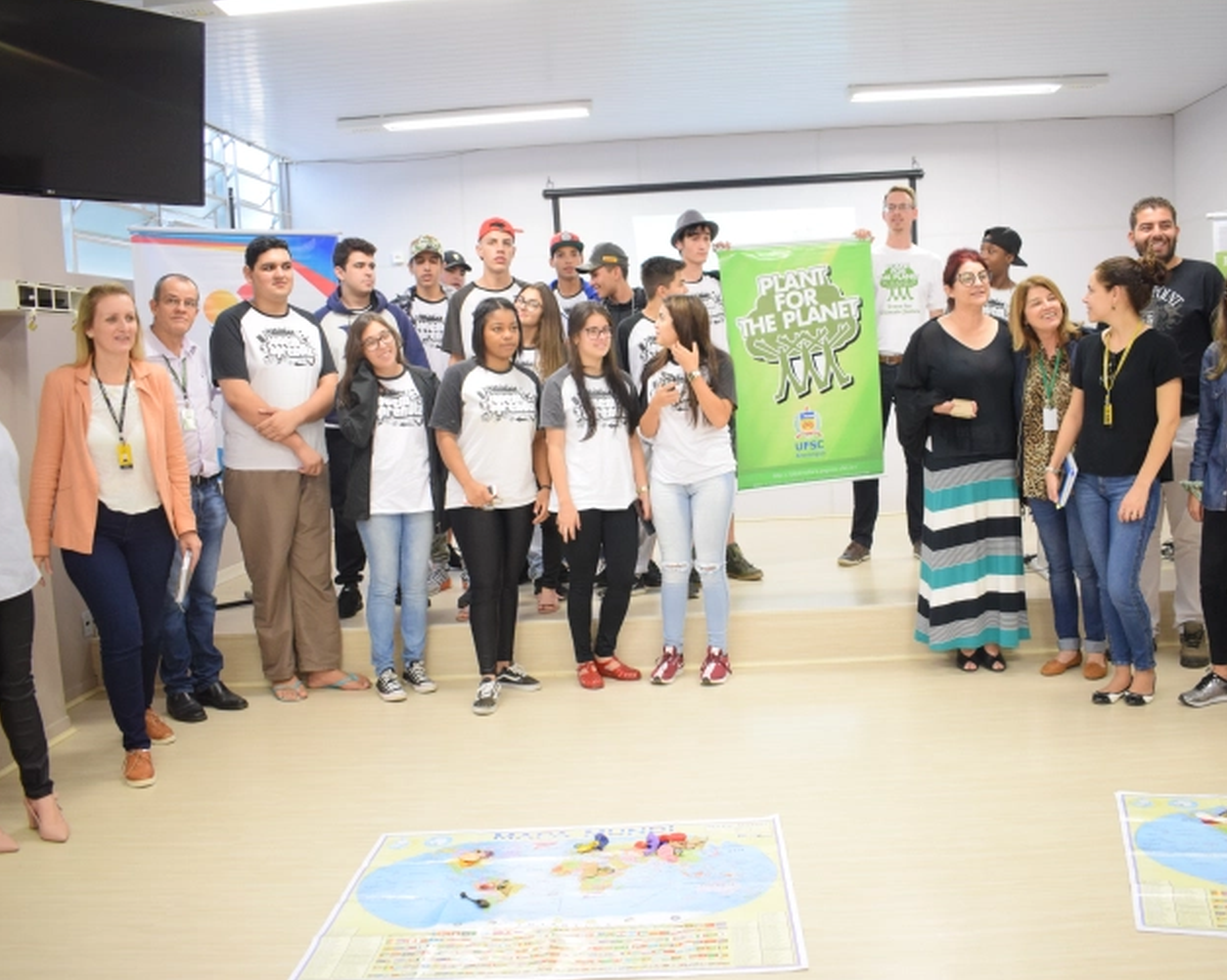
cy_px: 488
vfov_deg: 47.1
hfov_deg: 57.1
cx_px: 666
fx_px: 1125
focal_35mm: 31
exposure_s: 1/60
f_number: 3.5
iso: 1100
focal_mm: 18
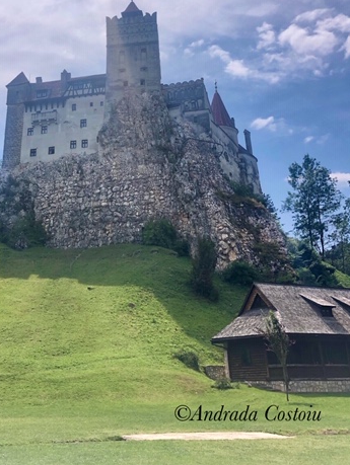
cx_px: 121
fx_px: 525
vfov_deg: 46.8
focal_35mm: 39
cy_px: 144
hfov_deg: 36.5
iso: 20
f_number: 1.8
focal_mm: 3.99
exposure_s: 1/1104
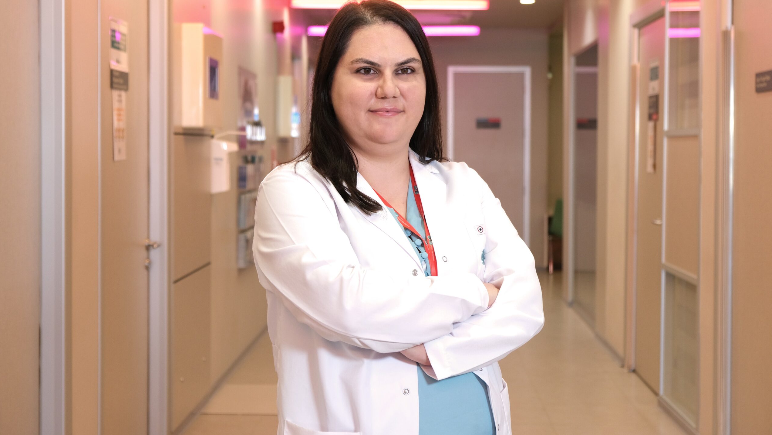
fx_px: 1208
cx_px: 386
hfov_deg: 35.4
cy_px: 185
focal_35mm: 59
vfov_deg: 20.4
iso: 800
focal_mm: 37.4
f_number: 3.6
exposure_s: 1/60
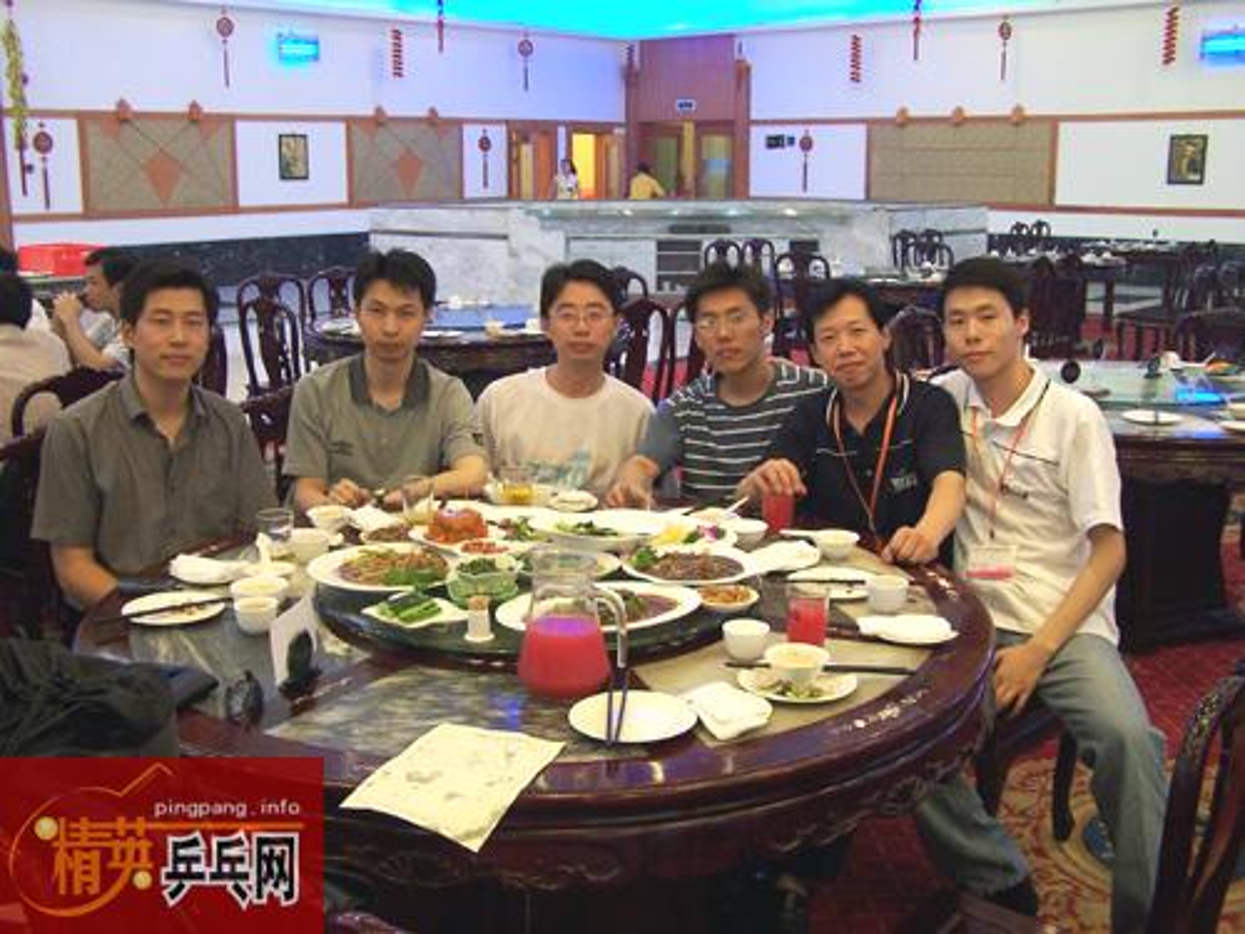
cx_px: 622
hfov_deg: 49.0
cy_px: 467
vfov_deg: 37.7
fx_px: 1367
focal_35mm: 38
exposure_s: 1/10
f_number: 2.8
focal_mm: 6.3
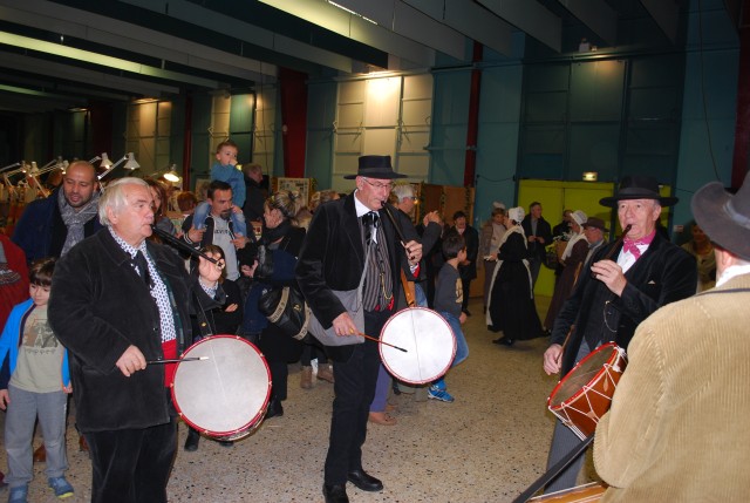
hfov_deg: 67.3
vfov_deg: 48.1
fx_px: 563
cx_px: 375
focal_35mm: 27
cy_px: 252
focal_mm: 18
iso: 200
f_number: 3.5
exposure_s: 1/60
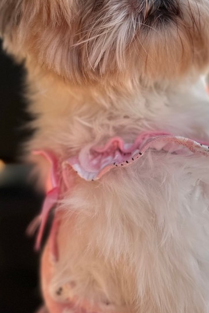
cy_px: 90
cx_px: 171
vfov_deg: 41.8
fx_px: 400
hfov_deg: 28.5
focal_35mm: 46
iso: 64
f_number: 1.78
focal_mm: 6.86
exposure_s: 1/121
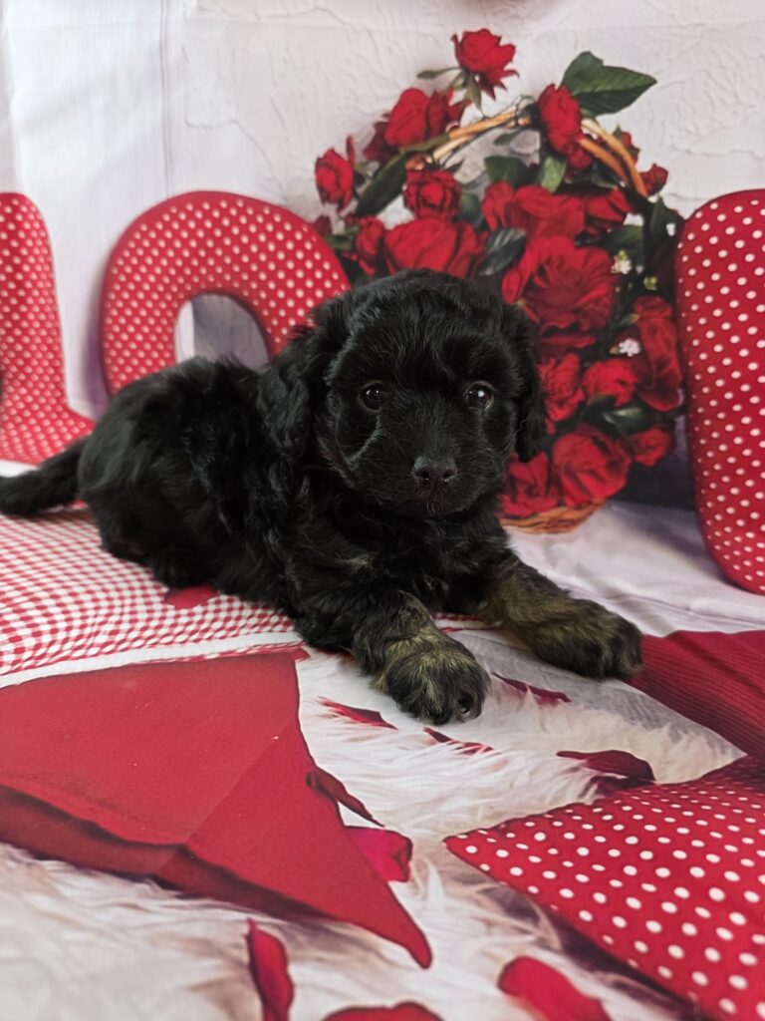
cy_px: 510
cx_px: 382
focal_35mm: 23
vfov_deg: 73.9
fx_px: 678
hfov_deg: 58.9
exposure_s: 1/120
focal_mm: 6.3
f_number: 1.7
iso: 320
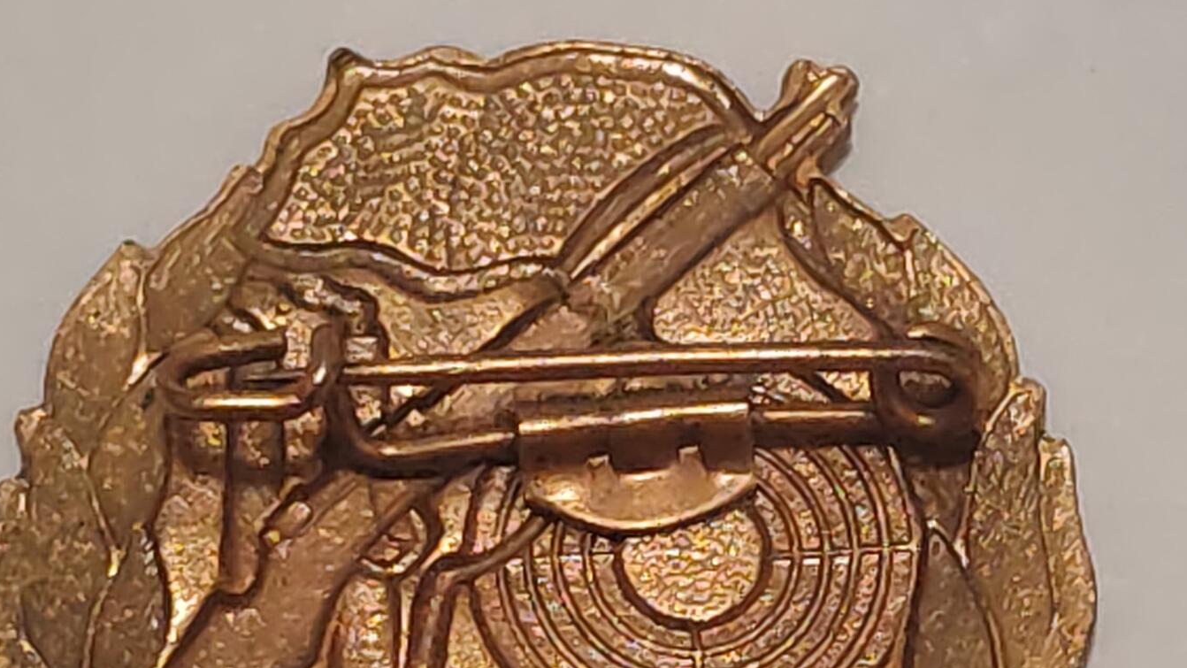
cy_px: 710
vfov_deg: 6.4
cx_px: 593
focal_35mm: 190
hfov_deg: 11.3
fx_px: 5980
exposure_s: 1/100
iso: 800
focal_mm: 5.52
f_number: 1.95
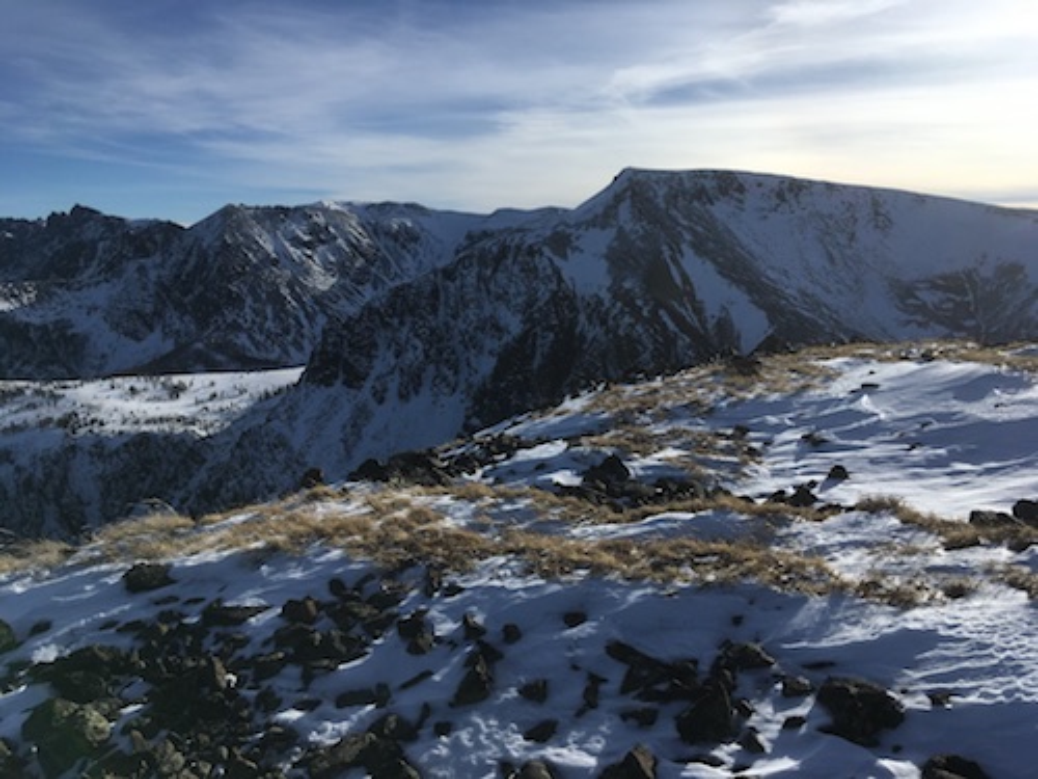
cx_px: 519
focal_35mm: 29
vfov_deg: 48.2
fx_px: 870
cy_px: 390
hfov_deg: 61.7
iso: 25
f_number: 2.2
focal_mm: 4.15
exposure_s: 1/3344
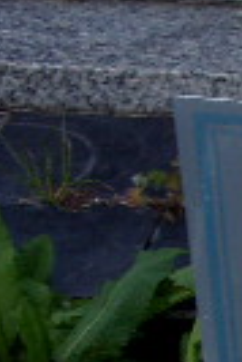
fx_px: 1408
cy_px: 474
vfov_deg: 14.0
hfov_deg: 8.7
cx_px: 636
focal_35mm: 140
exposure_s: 1/42
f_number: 10.8
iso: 80
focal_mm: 5.1
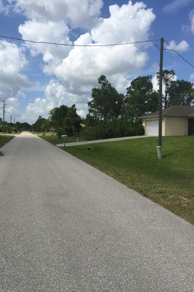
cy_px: 144
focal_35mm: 31
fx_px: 251
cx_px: 108
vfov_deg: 60.3
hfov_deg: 42.3
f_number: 2.2
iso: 32
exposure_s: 1/3300
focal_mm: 4.15
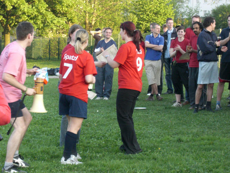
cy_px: 86
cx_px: 115
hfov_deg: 17.3
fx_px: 757
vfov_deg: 13.0
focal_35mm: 114
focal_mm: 18.9
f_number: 5.4
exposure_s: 1/100
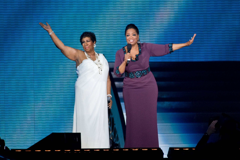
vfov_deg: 6.9
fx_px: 1332
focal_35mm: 200
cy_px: 80
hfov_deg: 10.3
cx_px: 120
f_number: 2.8
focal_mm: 200
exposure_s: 1/200
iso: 1600
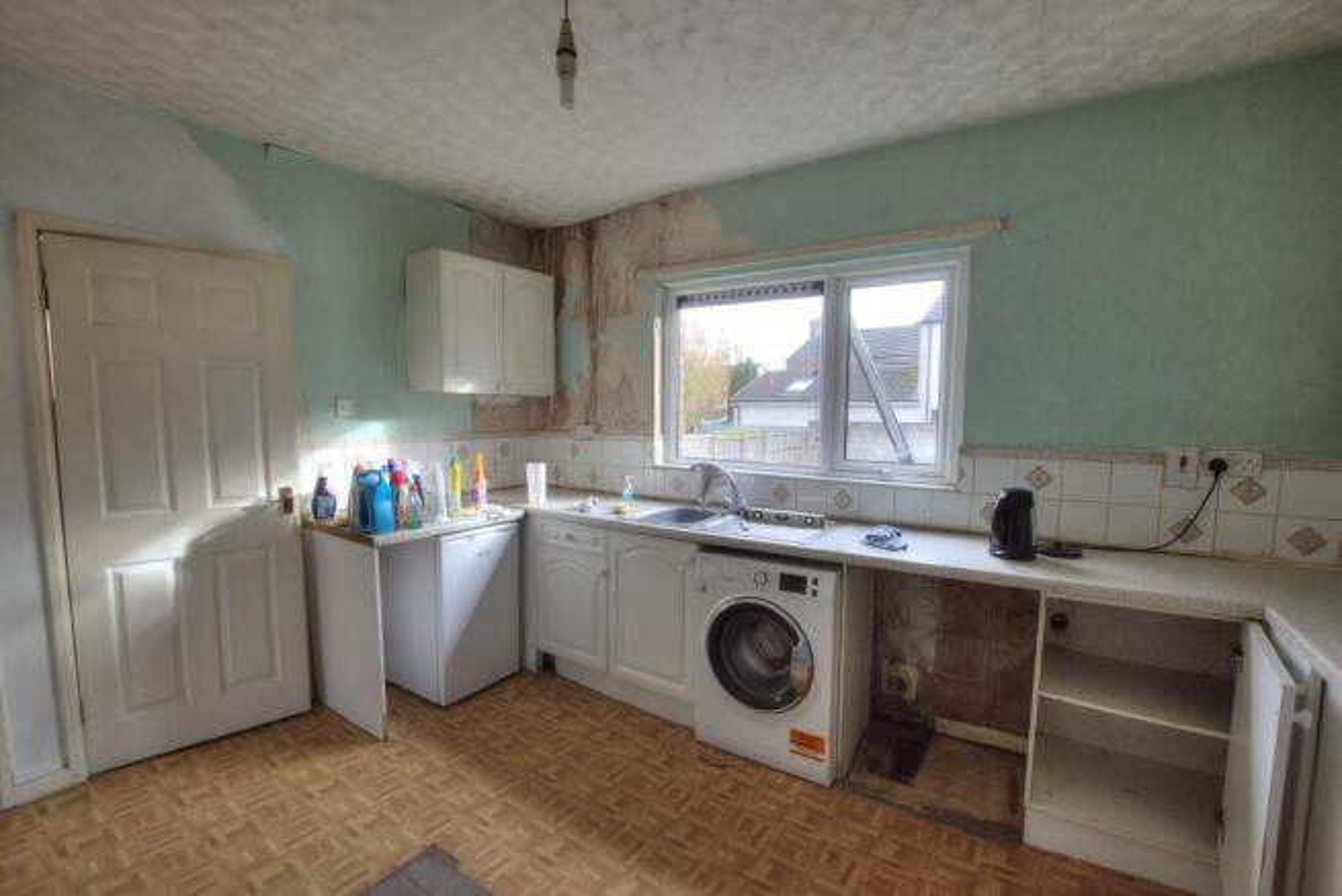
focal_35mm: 15
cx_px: 671
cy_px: 448
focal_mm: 10
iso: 400
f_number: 8
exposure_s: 1/25
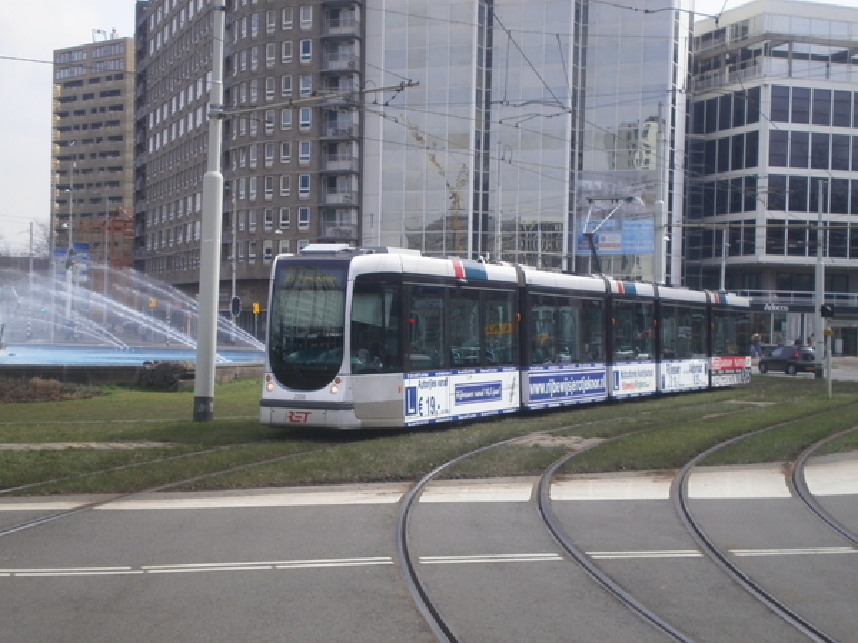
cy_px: 322
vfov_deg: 24.8
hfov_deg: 32.7
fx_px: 1462
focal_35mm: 59
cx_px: 429
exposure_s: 1/320
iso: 100
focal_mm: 10.3
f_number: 5.9
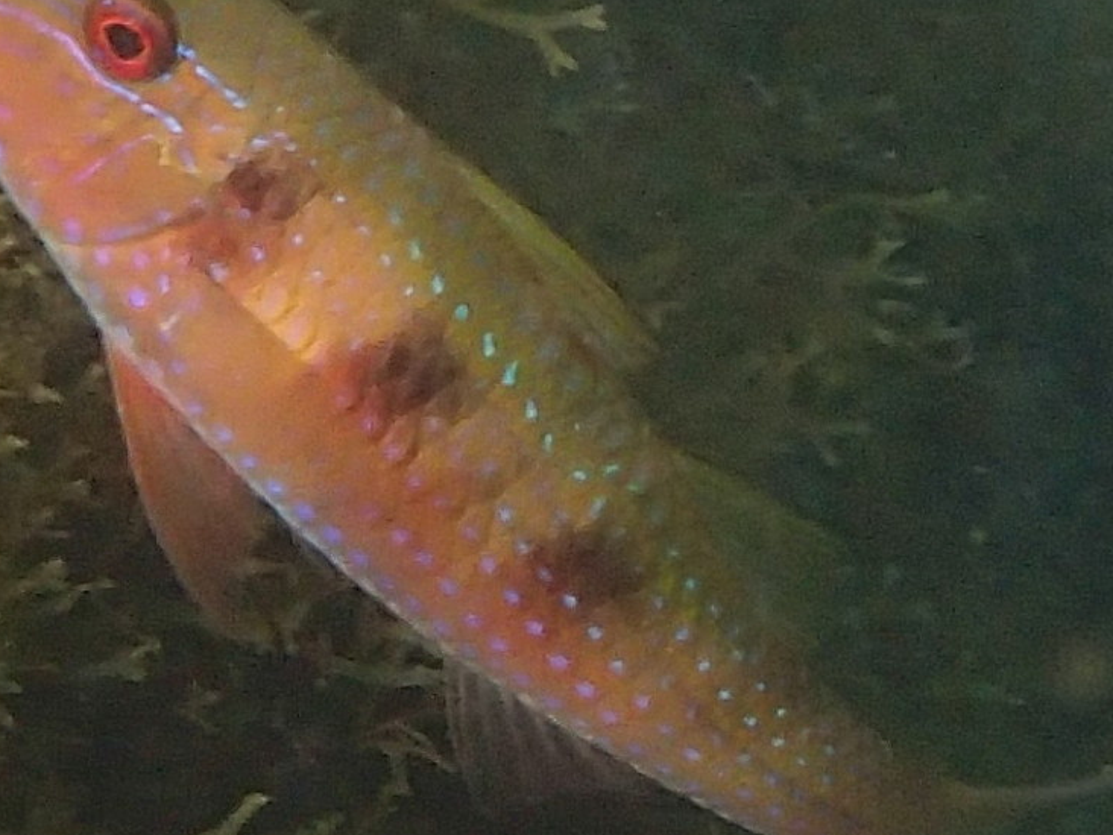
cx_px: 536
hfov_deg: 10.4
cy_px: 465
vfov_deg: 7.8
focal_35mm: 191
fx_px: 6142
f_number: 6.3
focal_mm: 18
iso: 200
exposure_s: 1/250
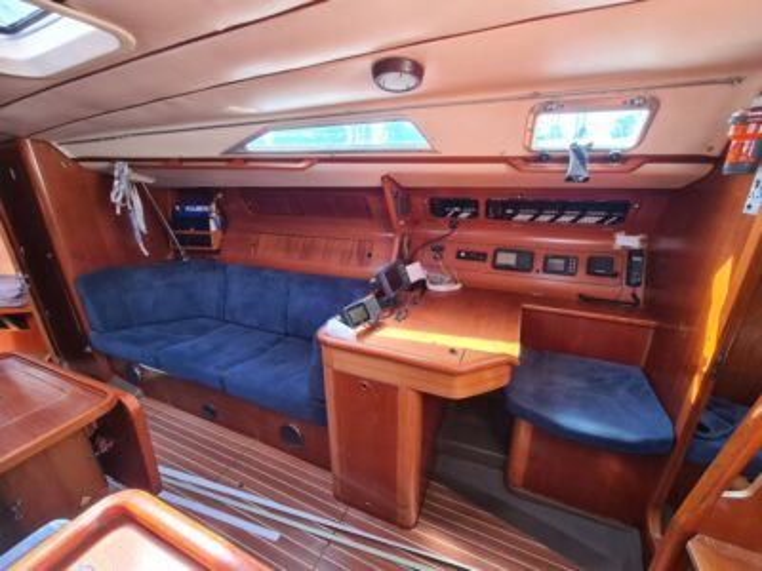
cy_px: 286
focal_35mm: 13
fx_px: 286
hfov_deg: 106.2
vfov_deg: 89.9
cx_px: 381
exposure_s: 1/50
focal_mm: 2.2
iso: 125
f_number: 2.2
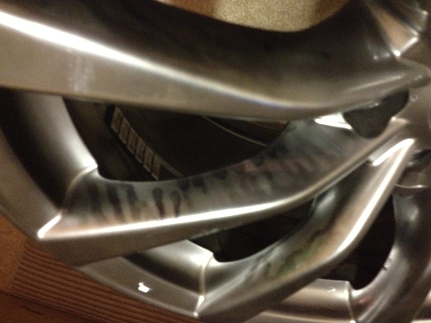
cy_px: 162
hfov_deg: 52.6
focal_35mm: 35
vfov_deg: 40.7
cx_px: 216
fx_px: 436
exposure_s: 1/15
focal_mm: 4.3
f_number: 2.4
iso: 800
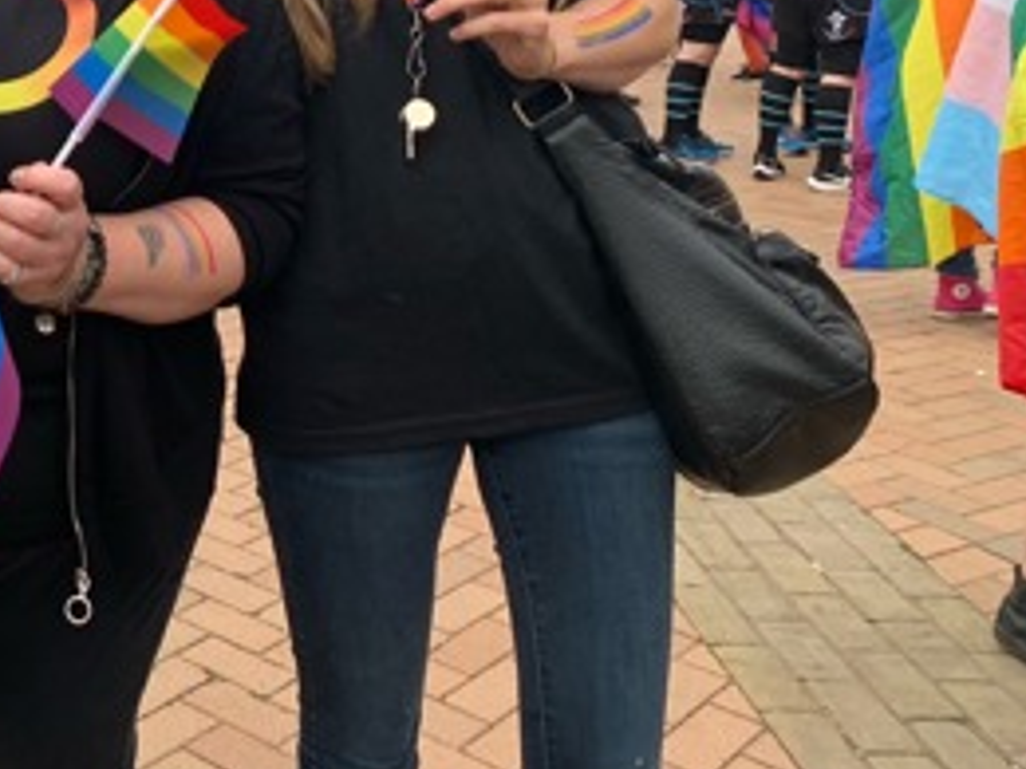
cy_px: 45
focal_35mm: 50
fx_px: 1482
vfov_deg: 27.8
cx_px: 59
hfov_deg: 35.4
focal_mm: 4.25
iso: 25
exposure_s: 1/546
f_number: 1.8
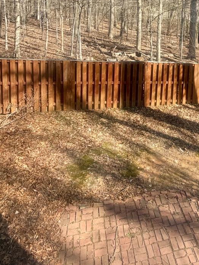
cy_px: 25
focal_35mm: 31
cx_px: 146
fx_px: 238
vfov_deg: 51.4
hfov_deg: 44.1
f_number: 2.2
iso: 40
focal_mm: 2.22
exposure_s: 1/527
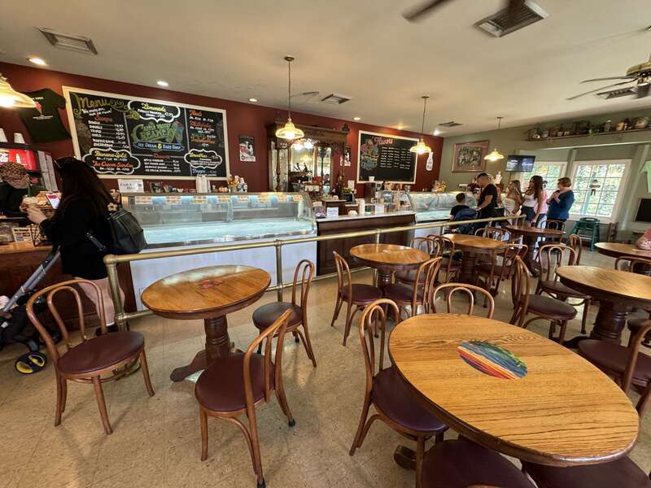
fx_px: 263
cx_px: 326
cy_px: 244
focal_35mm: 14
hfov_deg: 102.1
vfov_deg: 85.7
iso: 250
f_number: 2.2
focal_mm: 2.22
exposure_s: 1/60
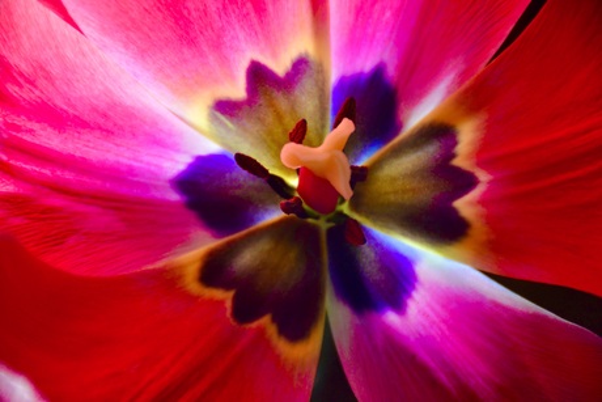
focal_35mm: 210
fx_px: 3513
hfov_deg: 9.8
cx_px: 301
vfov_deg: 6.5
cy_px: 201
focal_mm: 140
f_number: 5.6
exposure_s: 1/250
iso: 800
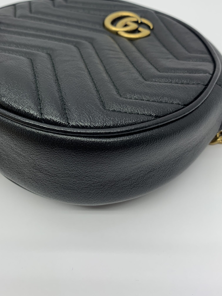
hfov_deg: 42.9
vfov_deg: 55.0
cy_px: 120
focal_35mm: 33
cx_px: 96
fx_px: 282
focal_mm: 4.25
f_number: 1.8
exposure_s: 1/100
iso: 25
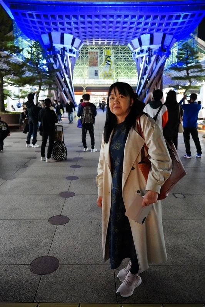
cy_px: 154
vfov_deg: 73.8
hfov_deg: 53.1
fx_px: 205
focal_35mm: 24
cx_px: 102
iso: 12800
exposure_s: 1/30
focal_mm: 24
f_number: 4
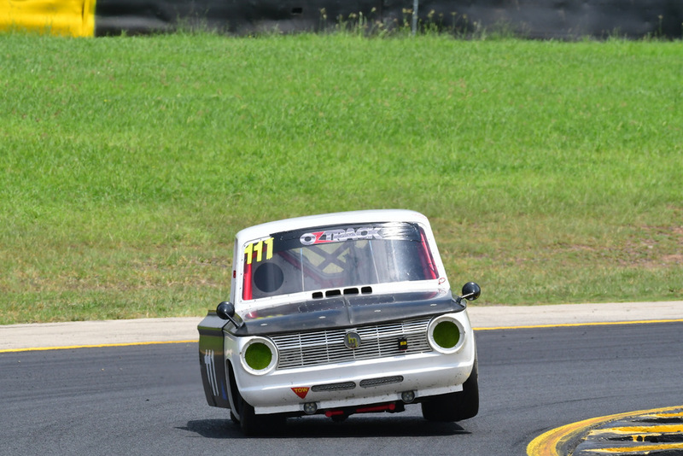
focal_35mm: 570
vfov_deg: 2.4
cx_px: 342
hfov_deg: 3.6
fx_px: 10817
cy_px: 228
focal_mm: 380
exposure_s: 1/640
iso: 640
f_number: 14
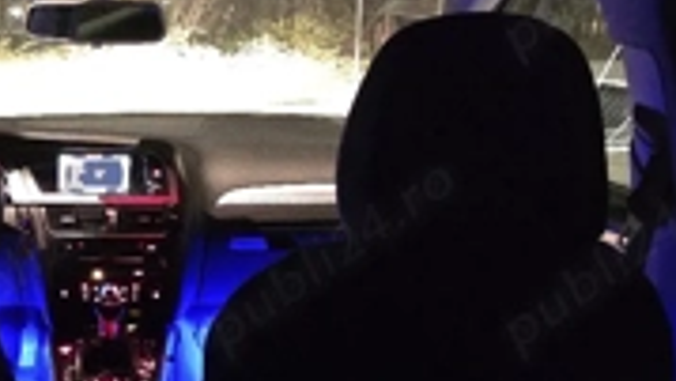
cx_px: 113
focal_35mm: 56
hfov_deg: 35.7
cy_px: 302
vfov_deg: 21.3
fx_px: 1005
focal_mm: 6.3
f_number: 1.7
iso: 8000
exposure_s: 1/16.7
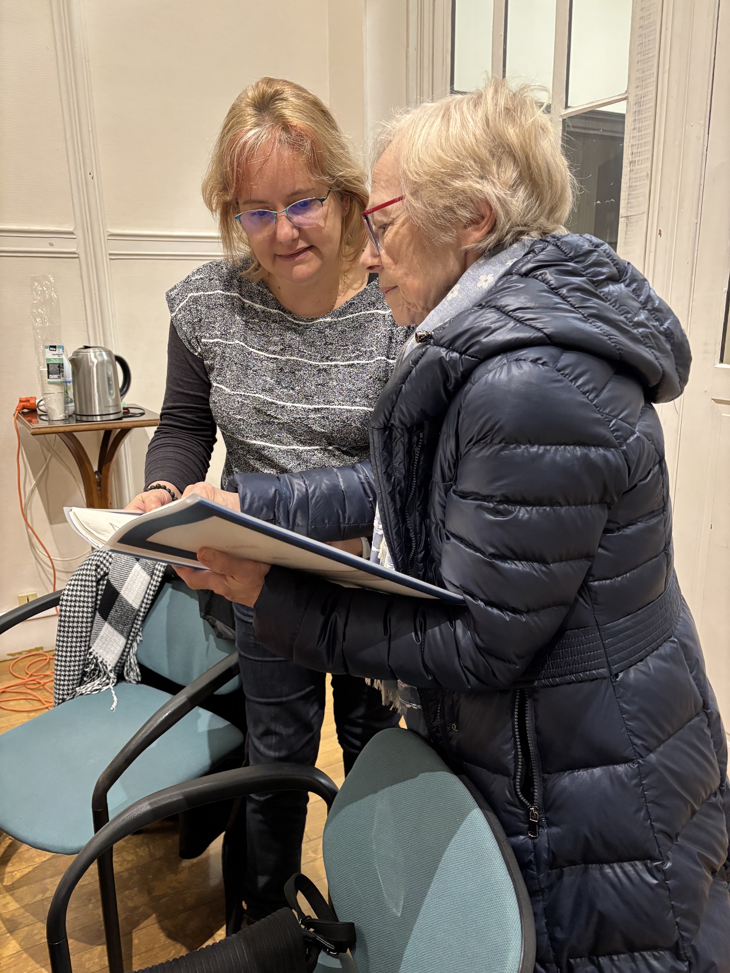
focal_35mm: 26
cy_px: 486
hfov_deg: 53.1
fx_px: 731
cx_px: 365
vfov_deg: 67.3
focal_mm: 5.96
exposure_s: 1/50
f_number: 1.6
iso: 320
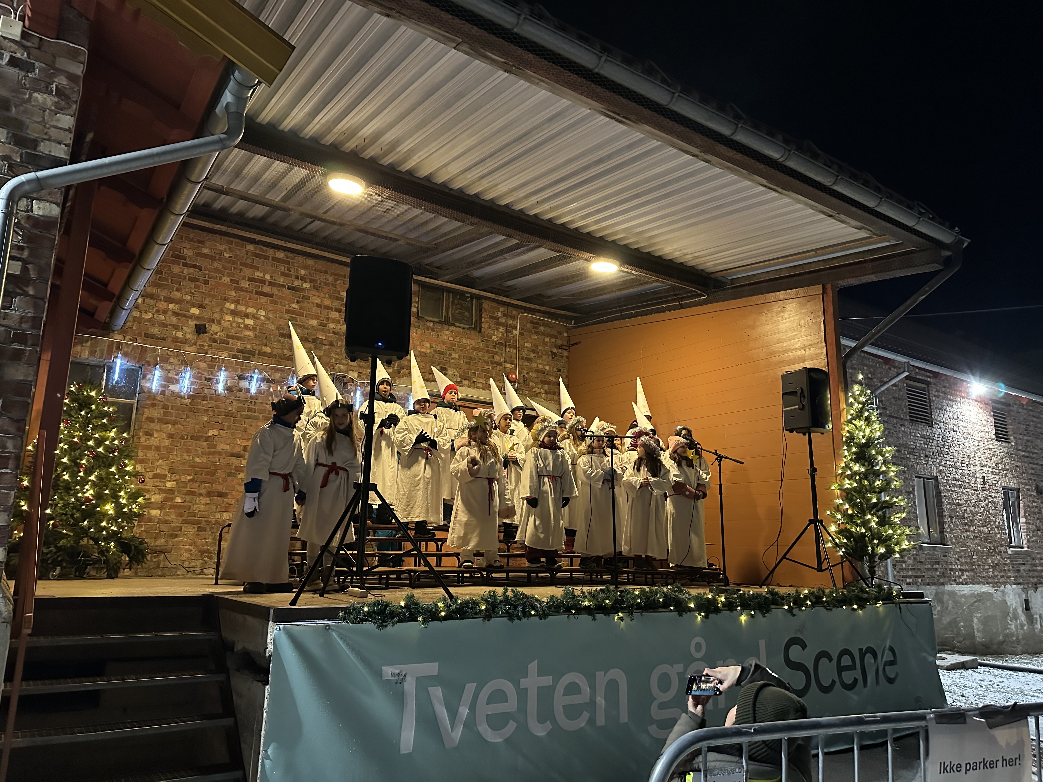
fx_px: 723
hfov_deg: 71.6
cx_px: 522
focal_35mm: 24
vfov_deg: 56.8
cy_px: 391
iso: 1000
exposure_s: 1/33
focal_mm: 6.86
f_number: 1.78
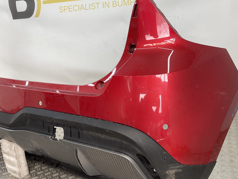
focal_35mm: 38
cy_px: 95
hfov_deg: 49.0
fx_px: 261
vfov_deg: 37.7
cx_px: 118
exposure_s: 1/120
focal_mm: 3
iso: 20
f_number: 1.8
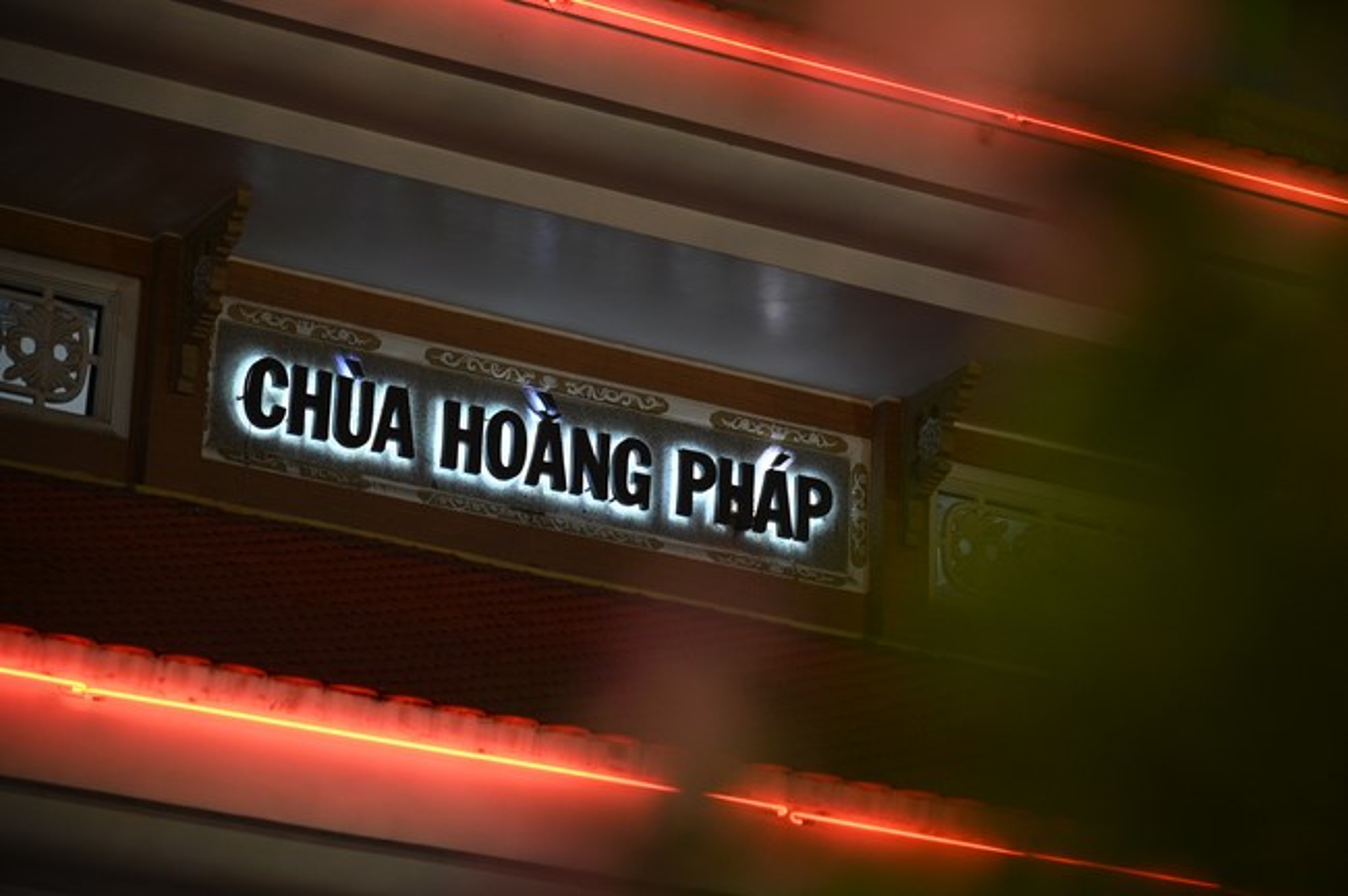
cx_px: 674
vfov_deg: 11.4
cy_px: 448
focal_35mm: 120
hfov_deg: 17.1
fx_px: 4489
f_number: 4
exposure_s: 1/160
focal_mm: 120
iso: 2000
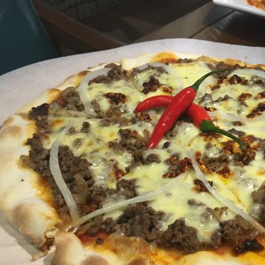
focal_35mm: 44
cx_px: 192
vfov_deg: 38.1
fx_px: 381
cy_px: 169
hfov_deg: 37.6
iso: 80
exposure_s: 1/17
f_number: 2.2
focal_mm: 4.15
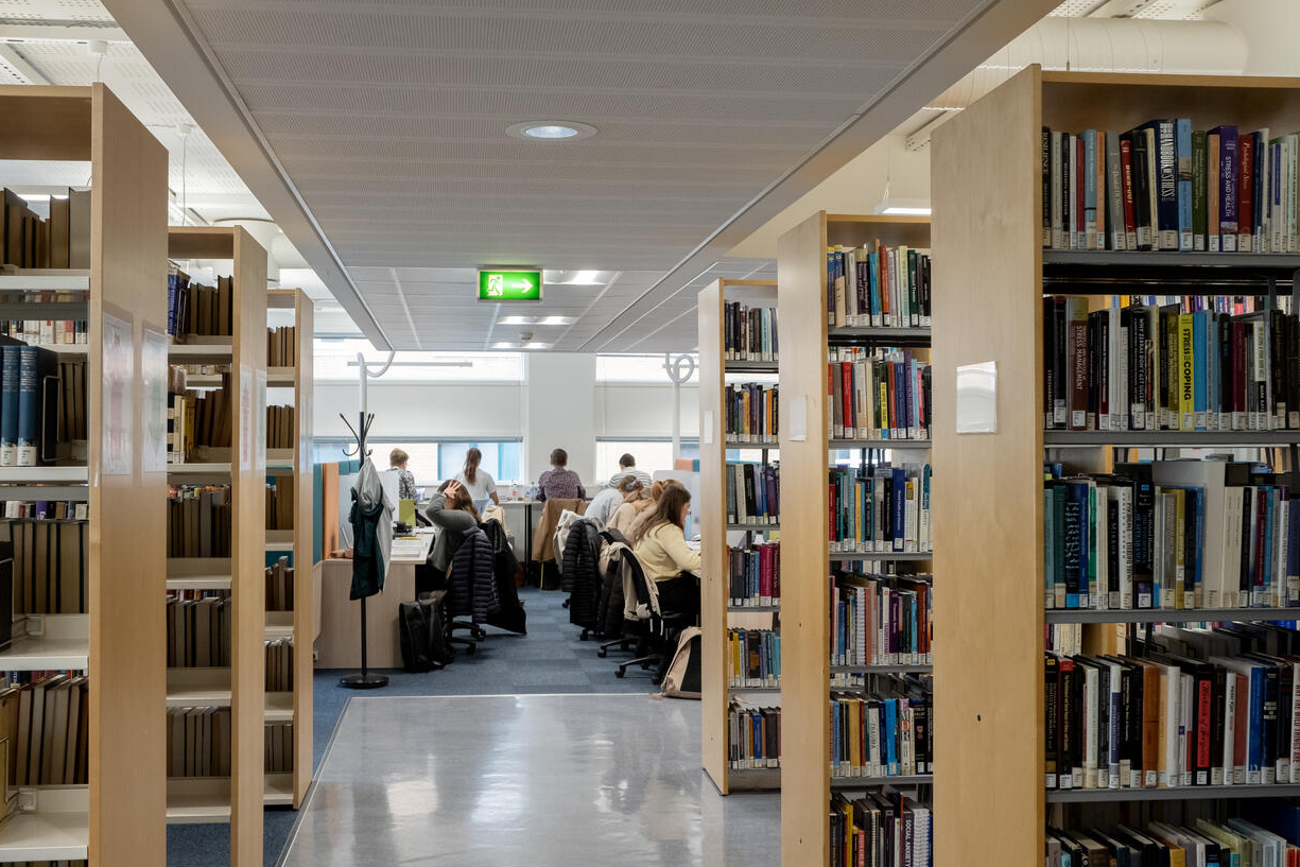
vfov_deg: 36.9
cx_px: 638
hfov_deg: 53.1
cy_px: 440
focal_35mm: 36
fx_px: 1300
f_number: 6.4
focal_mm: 23.4
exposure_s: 1/90
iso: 1600
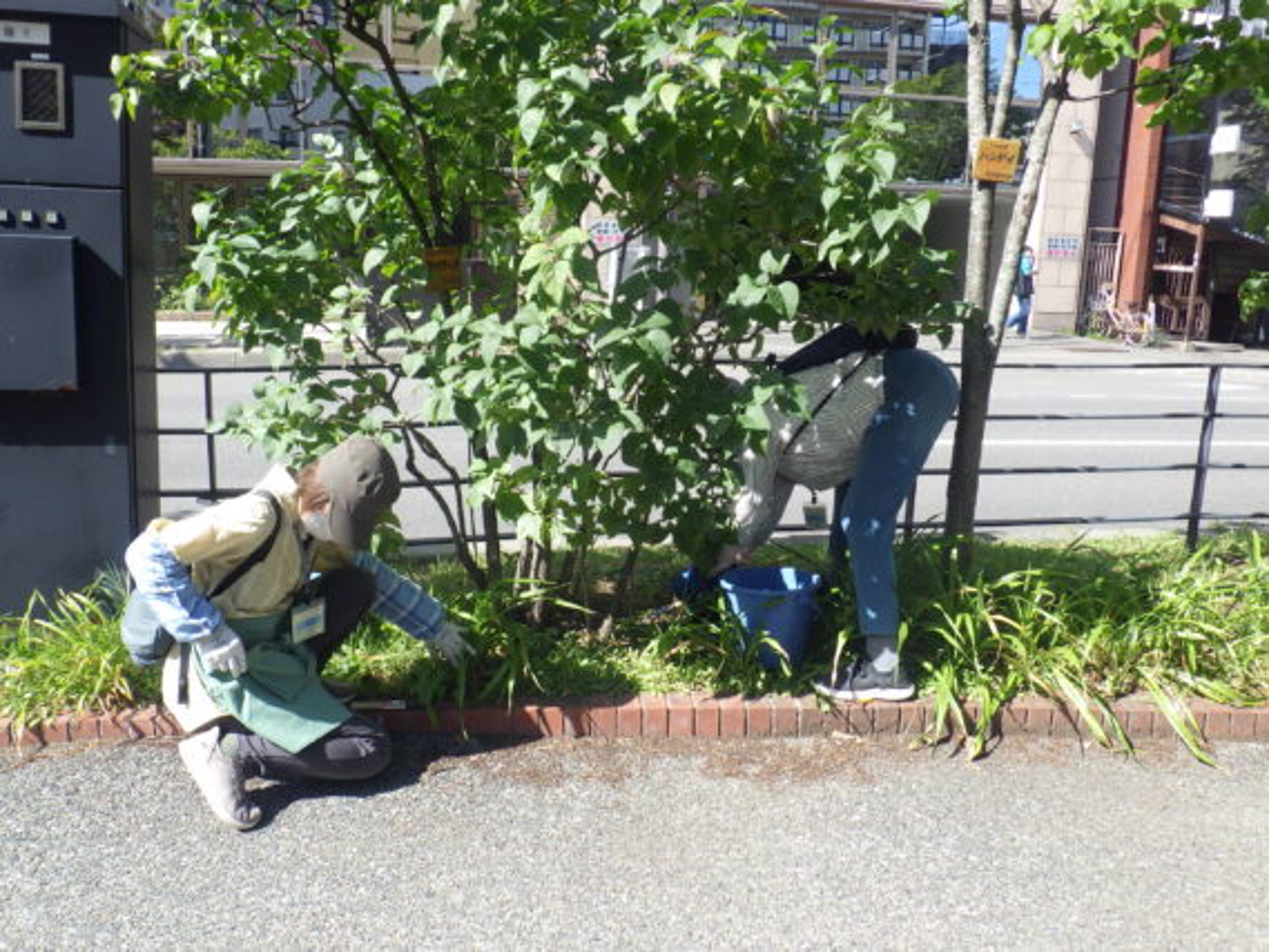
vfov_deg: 49.8
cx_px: 634
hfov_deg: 63.4
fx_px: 1027
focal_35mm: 28
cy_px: 476
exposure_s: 1/320
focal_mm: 5
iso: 125
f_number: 4.2
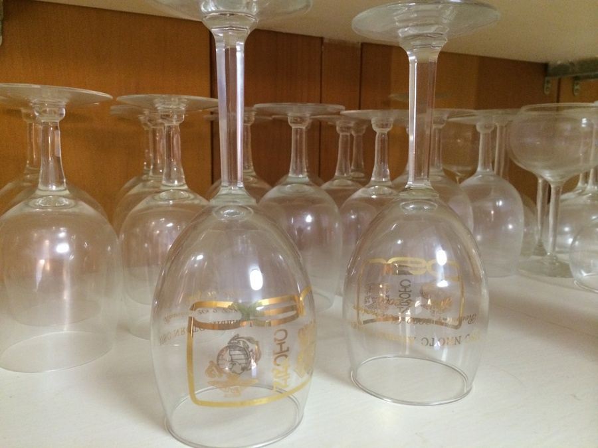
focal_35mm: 30
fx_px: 518
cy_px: 224
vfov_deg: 46.8
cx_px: 299
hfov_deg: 60.0
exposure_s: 1/30
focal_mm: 4.12
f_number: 2.2
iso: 320
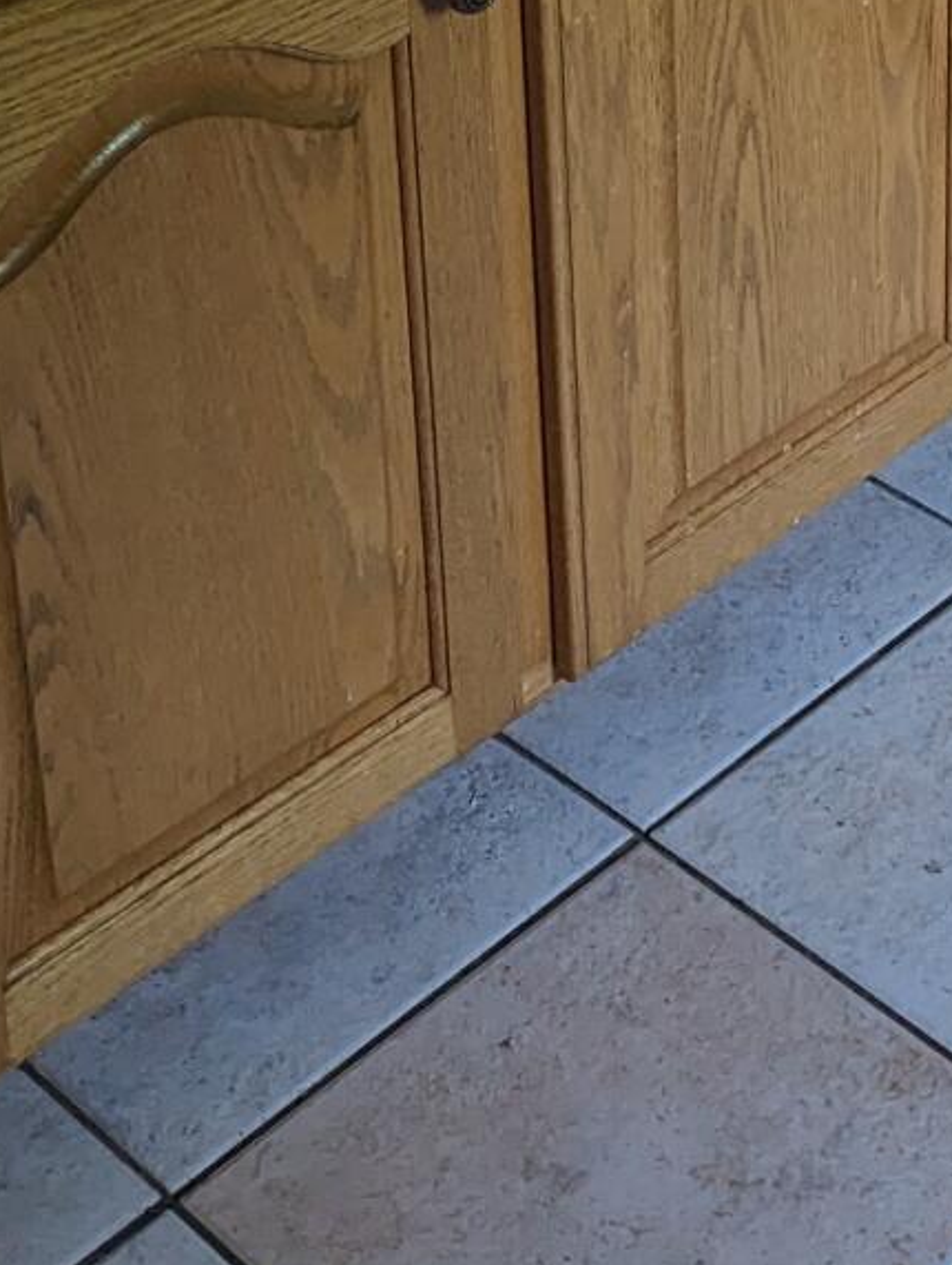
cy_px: -399
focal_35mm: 84
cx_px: 946
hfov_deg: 17.2
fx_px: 3072
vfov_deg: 21.0
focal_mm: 6.81
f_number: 1.85
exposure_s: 1/301
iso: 336
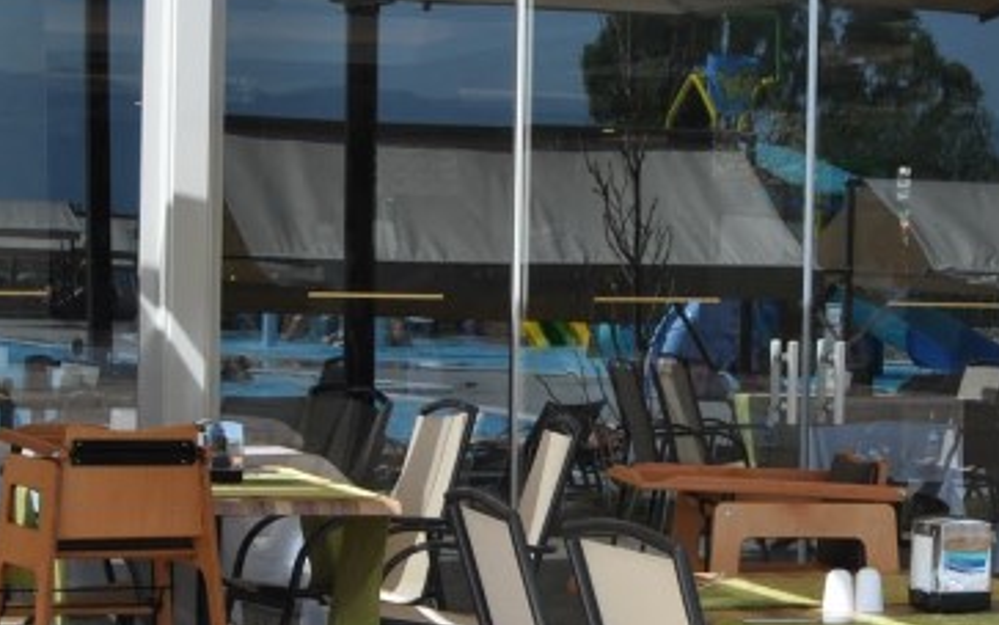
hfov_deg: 17.9
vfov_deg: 11.3
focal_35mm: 116
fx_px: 3159
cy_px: 463
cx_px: 714
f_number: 7.1
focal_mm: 24
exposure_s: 1/200
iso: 100
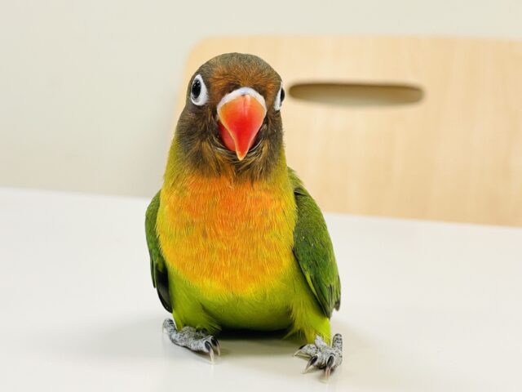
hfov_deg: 36.8
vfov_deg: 28.0
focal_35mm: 52
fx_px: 784
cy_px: 196
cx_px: 261
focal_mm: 6
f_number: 2
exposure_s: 1/99
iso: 80
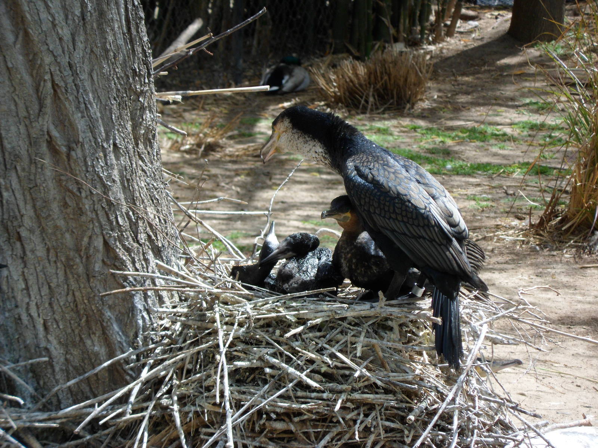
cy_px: 224
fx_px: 4664
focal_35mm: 270
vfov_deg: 5.5
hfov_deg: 7.3
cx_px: 299
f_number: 5.9
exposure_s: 1/180
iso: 80
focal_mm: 46.8
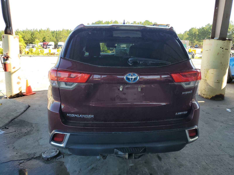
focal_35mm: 26
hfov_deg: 67.3
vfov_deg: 53.1
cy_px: 88
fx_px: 176
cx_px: 117
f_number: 1.5
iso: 50
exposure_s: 1/417
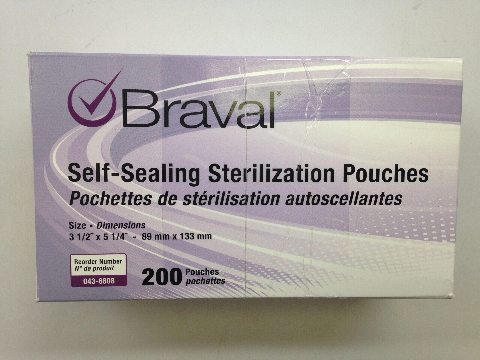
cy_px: 180
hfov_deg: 55.4
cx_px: 240
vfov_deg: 42.9
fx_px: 458
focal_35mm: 33
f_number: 2.4
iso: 64
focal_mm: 4.12
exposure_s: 1/60
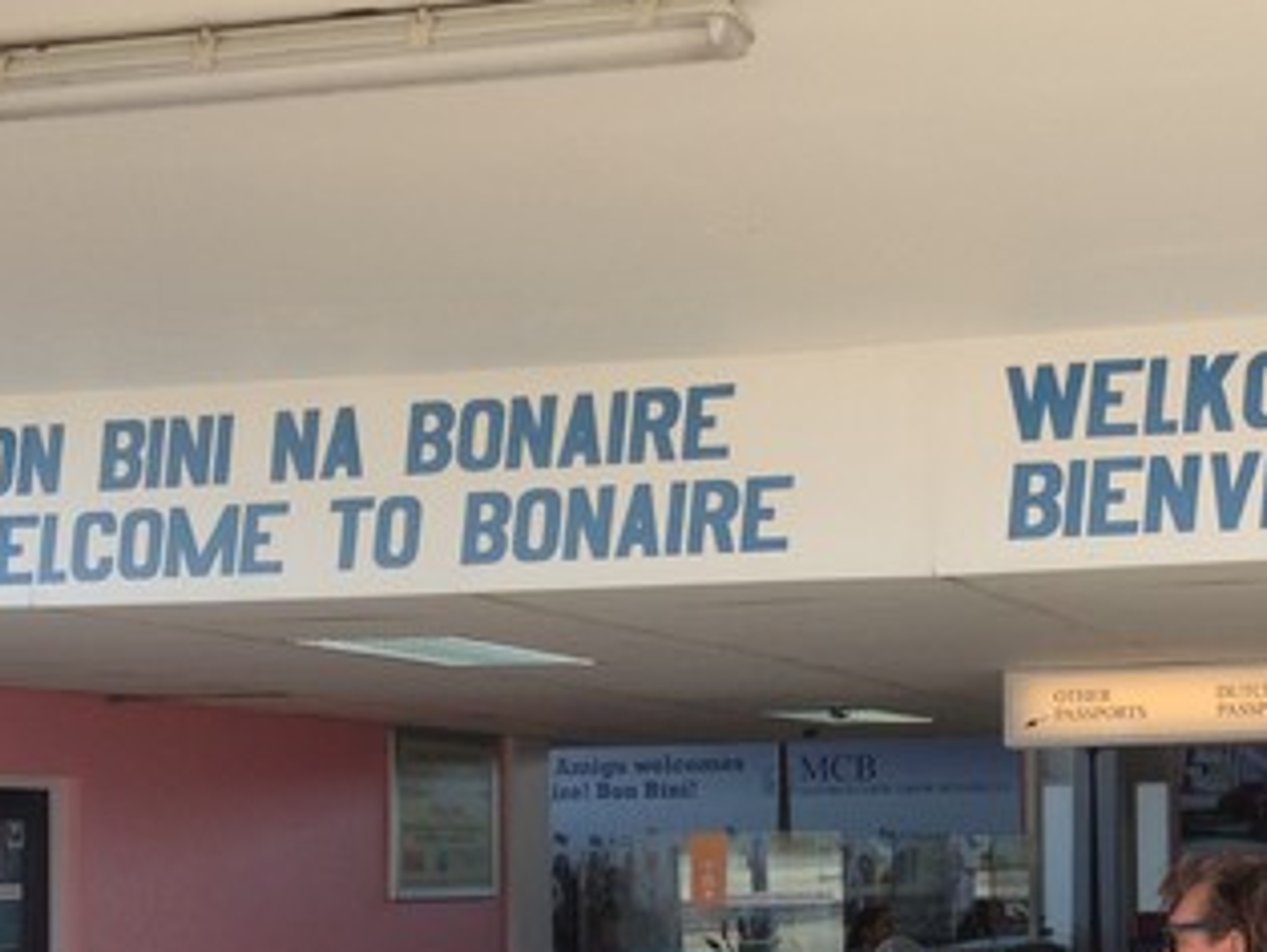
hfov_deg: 25.0
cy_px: 766
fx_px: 2820
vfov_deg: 19.0
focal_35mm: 77
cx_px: 958
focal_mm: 4.12
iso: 50
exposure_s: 1/268
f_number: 2.4
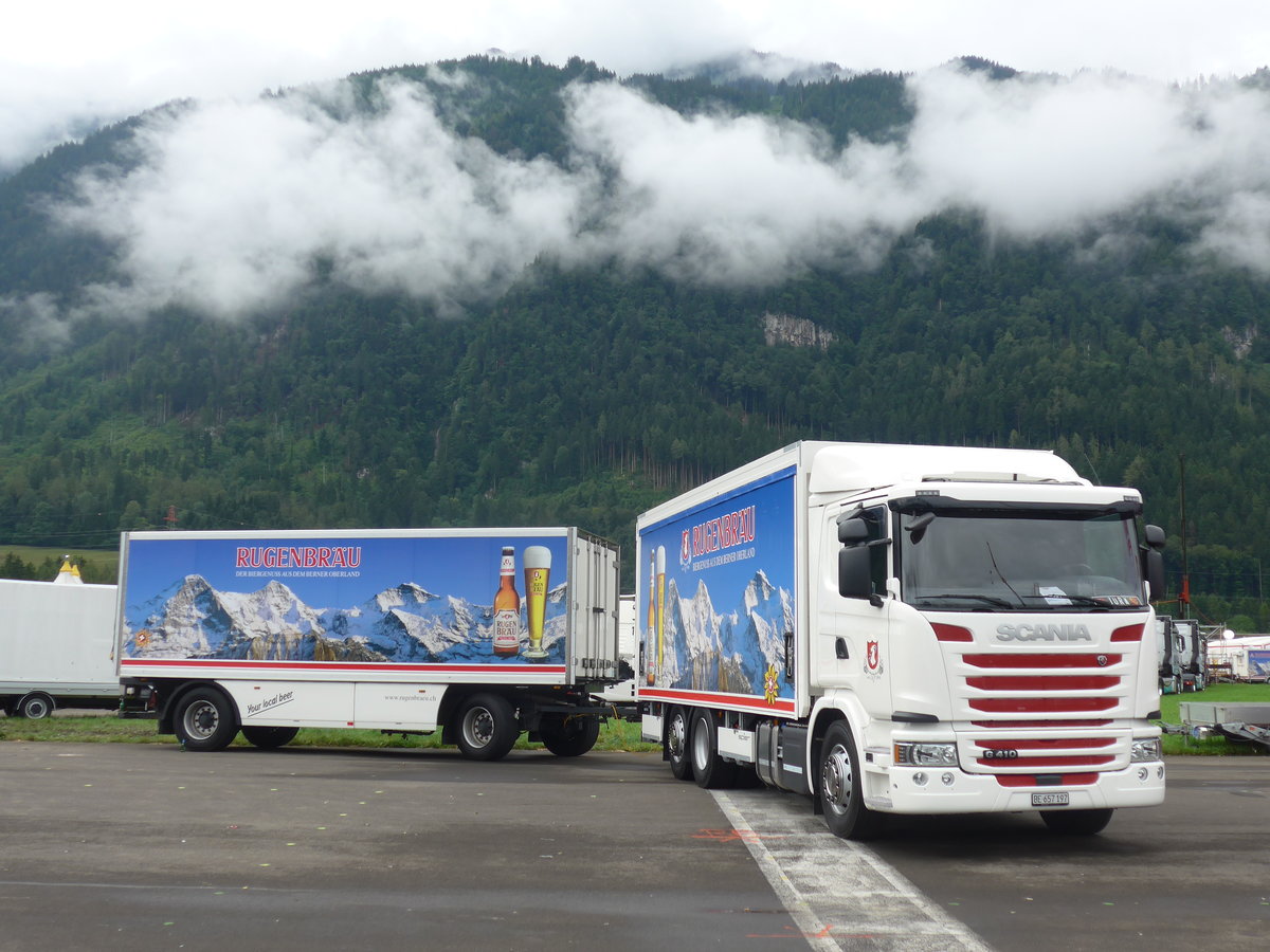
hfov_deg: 47.9
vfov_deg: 36.8
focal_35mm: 39
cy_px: 476
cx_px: 635
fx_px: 1431
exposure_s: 1/500
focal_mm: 8
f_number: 2.8
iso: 80
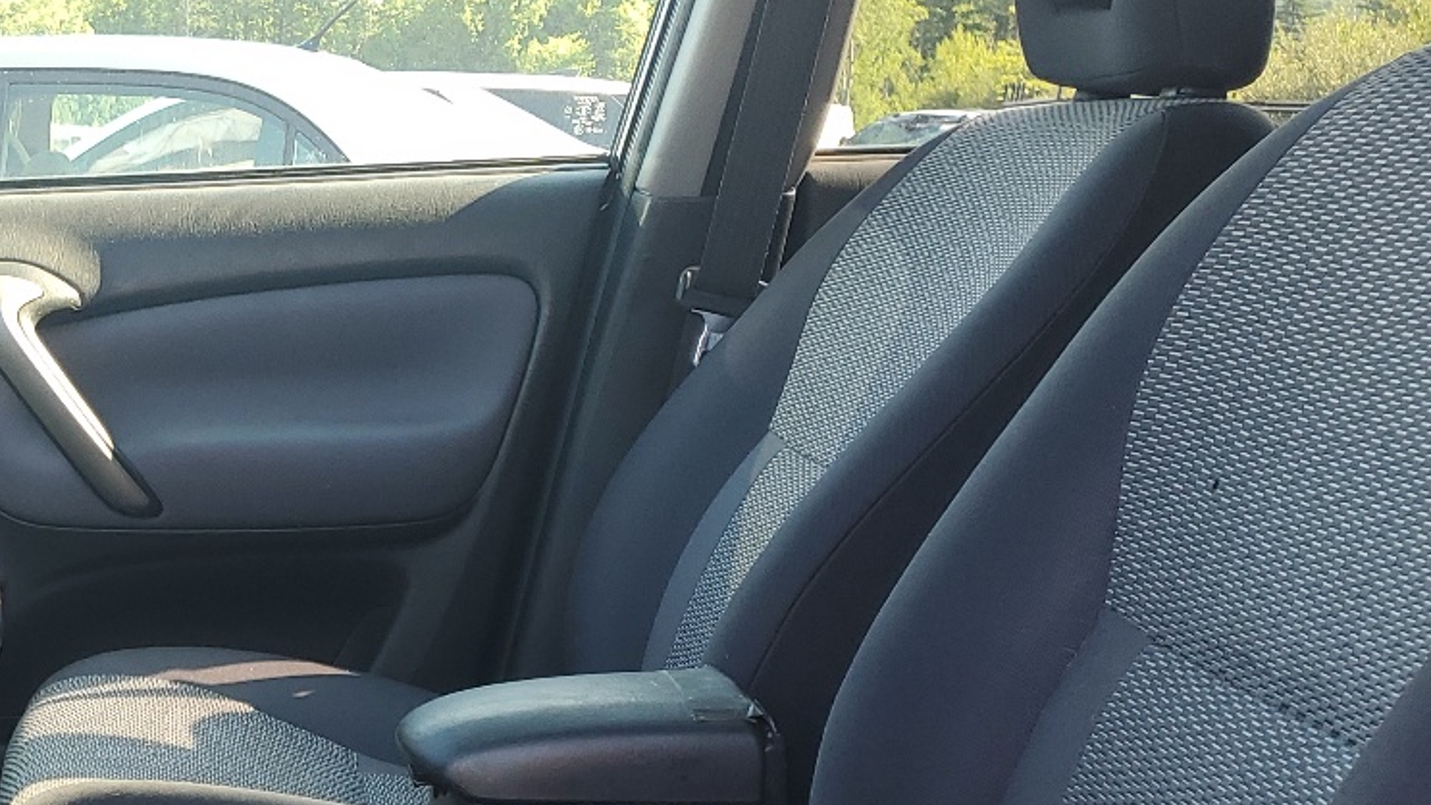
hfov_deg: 32.6
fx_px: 2315
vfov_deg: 18.9
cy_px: 907
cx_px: 131
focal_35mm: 61
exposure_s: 1/141
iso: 50
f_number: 1.5
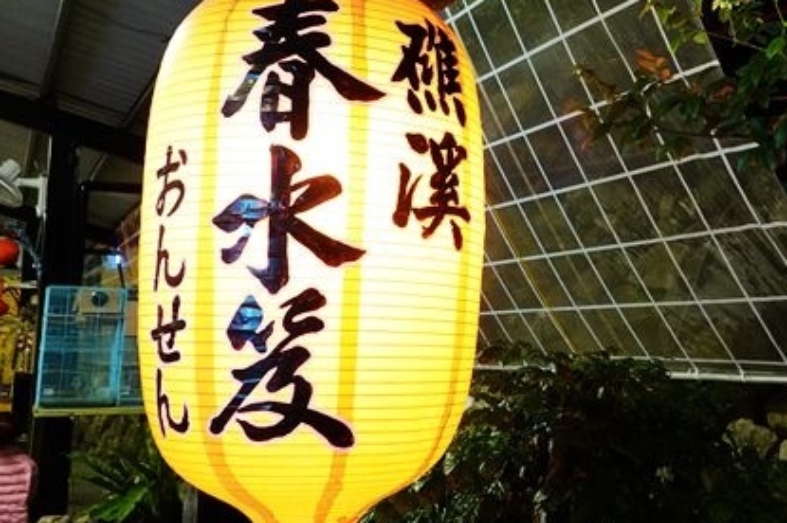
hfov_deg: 41.2
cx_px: 550
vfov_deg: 28.5
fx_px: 1027
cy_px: 185
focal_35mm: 47
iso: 1600
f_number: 3.2
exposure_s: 1/30
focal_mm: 11.06
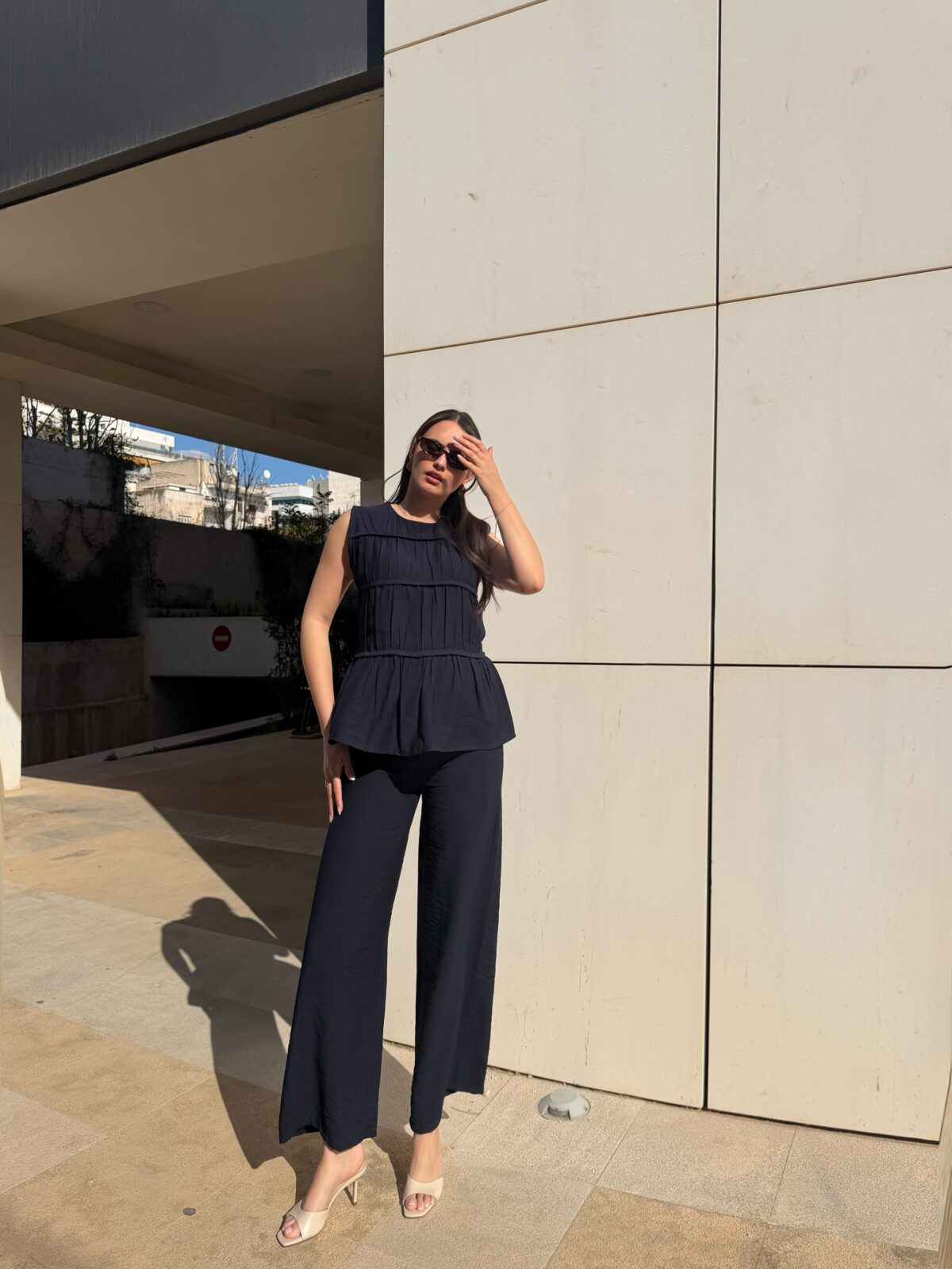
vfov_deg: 71.6
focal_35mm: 24
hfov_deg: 56.8
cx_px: 476
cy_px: 634
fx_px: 880
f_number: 1.78
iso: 80
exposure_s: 1/10309
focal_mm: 6.76
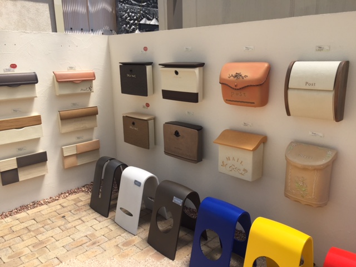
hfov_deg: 61.7
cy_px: 134
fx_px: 298
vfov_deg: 48.2
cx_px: 178
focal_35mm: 29
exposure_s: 1/1412
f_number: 2.2
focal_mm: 4.15
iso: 32
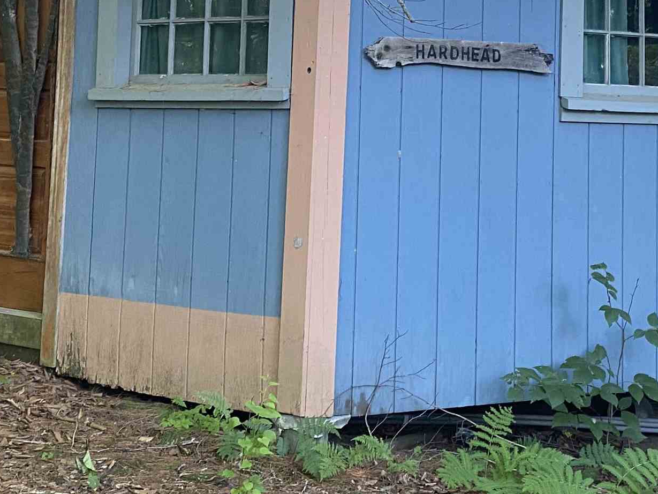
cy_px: 58
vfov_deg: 22.1
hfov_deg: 29.8
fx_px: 1236
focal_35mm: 65
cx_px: 371
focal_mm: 4.25
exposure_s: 1/61
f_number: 1.8
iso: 125
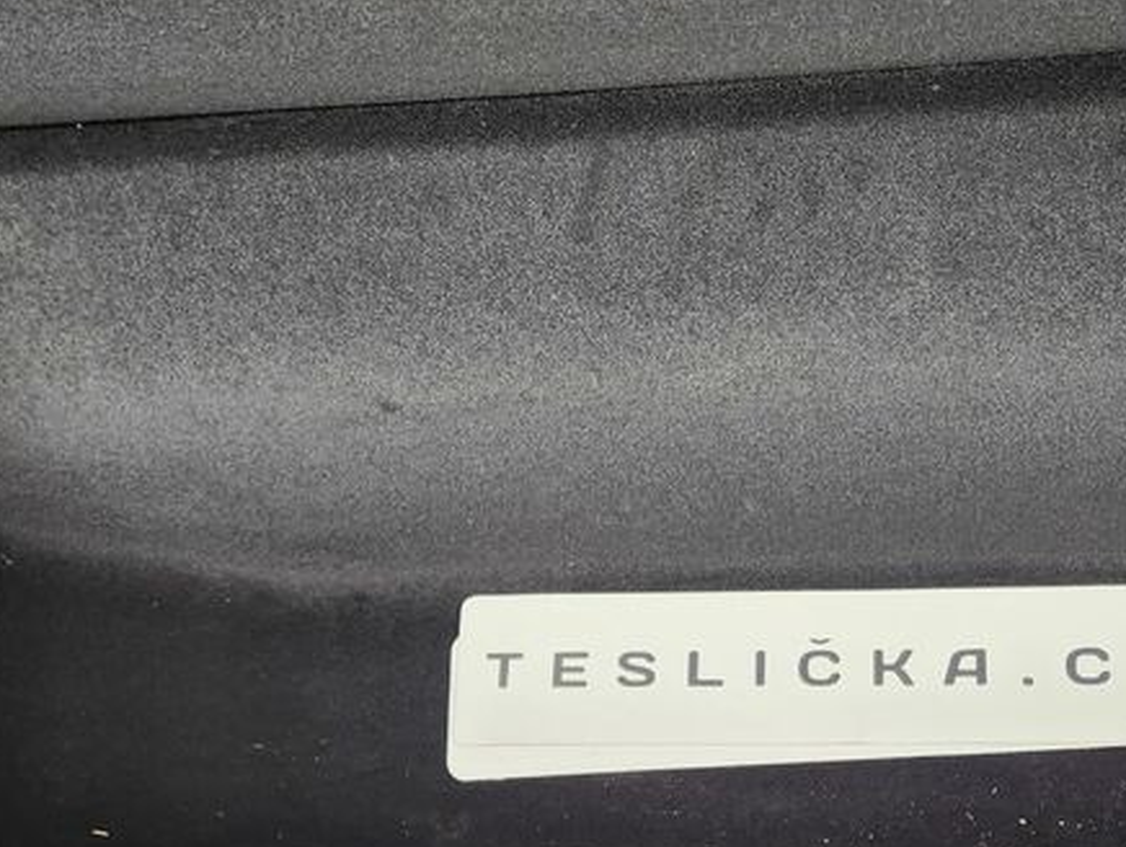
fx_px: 1465
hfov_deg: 41.5
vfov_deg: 31.9
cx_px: 754
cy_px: 593
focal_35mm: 45
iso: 250
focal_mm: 5.4
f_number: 1.8
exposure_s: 1/100
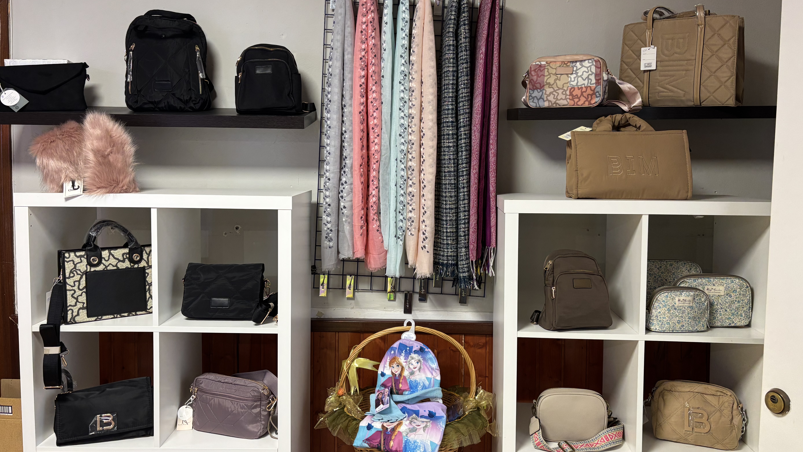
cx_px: 407
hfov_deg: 66.1
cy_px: 204
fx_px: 617
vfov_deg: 40.1
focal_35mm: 29
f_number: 1.6
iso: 160
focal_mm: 5.96
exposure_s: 1/50
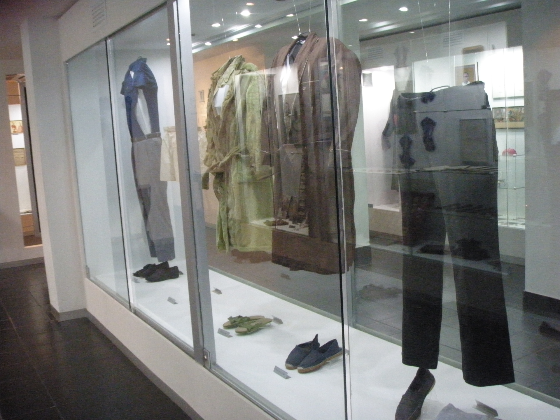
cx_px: 280
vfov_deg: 37.7
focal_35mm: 38
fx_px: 615
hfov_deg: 49.0
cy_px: 210
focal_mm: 6.7
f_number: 3.5
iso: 800
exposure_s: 1/25
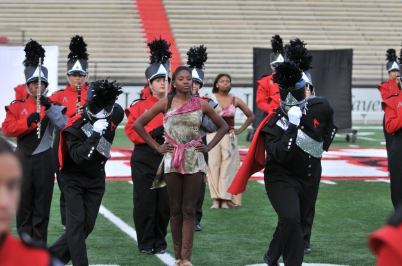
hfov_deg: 13.4
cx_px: 215
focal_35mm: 153
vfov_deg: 8.9
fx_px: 1706
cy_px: 126
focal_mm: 80
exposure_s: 1/500
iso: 200
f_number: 2.8
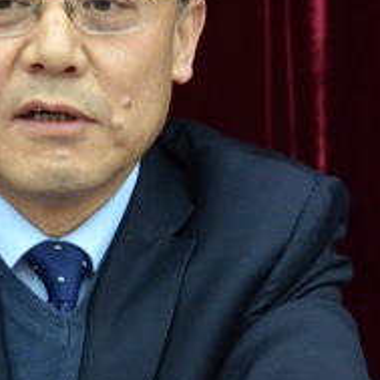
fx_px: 3055
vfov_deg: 7.1
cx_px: 74
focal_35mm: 246
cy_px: 167
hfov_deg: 7.1
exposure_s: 1/20
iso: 1250
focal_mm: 52
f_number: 4.8
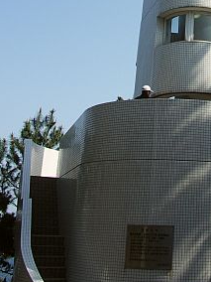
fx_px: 512
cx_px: 220
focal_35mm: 63
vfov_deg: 28.6
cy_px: -9
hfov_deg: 22.2
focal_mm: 7.2
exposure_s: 1/250
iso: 50
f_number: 5.6
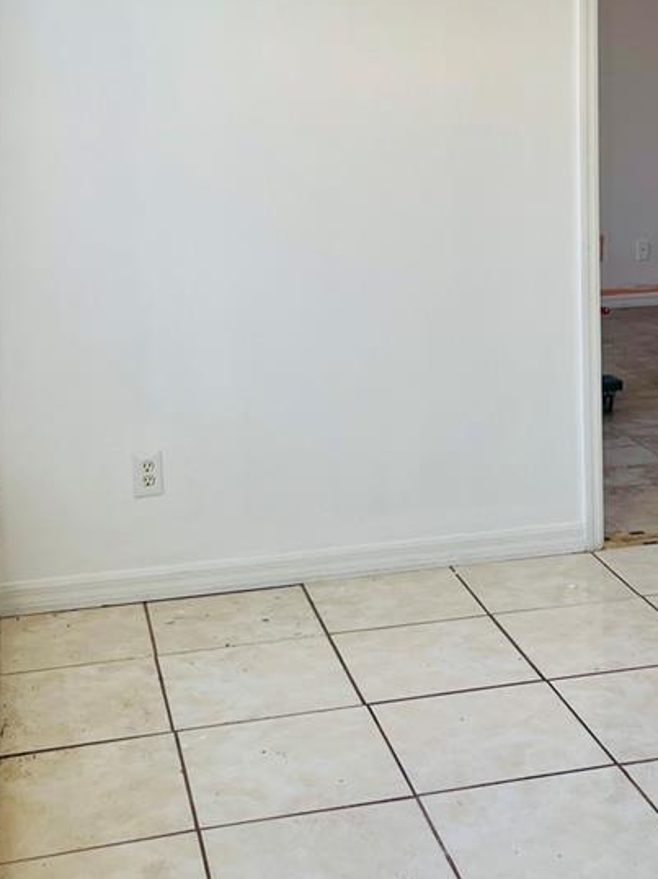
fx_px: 1471
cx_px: 449
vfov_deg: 32.3
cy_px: 163
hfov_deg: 25.1
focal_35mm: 58
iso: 50
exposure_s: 1/483
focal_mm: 5.1
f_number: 1.6
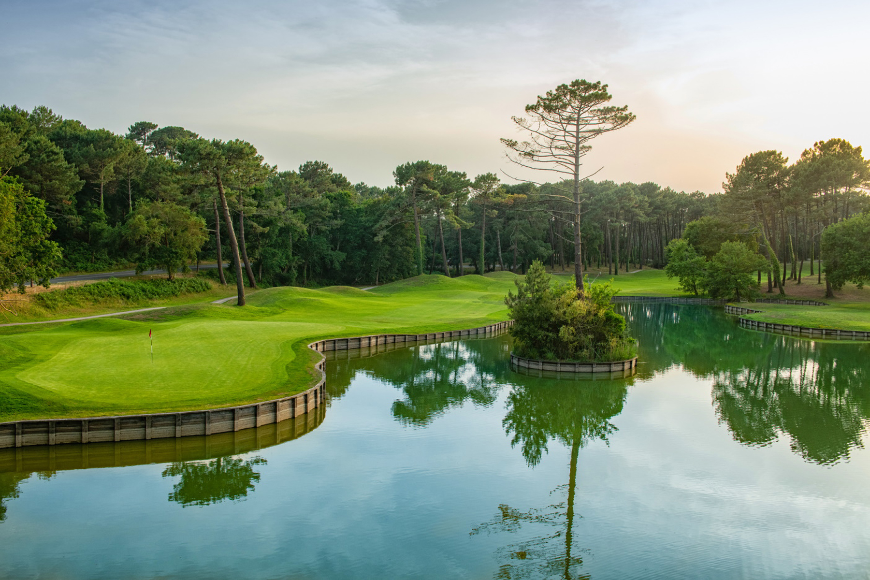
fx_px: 773
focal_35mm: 32
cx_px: 435
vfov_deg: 41.1
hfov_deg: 58.7
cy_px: 290
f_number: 9
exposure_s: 1/100
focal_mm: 32
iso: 250
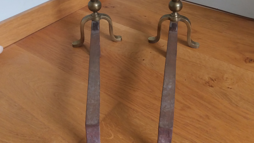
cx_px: 127
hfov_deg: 49.4
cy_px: 4
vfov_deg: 27.5
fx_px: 276
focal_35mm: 41
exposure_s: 1/33
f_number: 1.9
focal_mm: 3.7
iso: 125
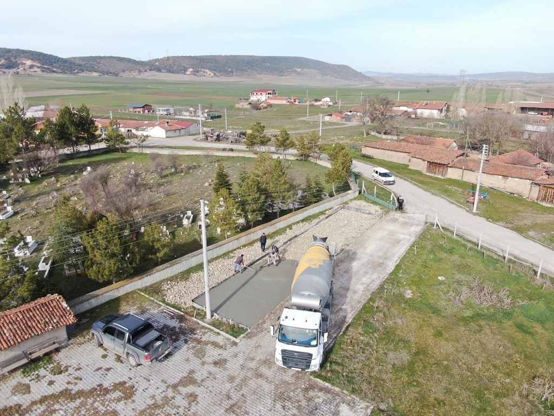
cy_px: 208
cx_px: 277
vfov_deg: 56.8
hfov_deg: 71.6
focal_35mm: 24
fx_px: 384
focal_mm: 4.39
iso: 100
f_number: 2.8
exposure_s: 1/640
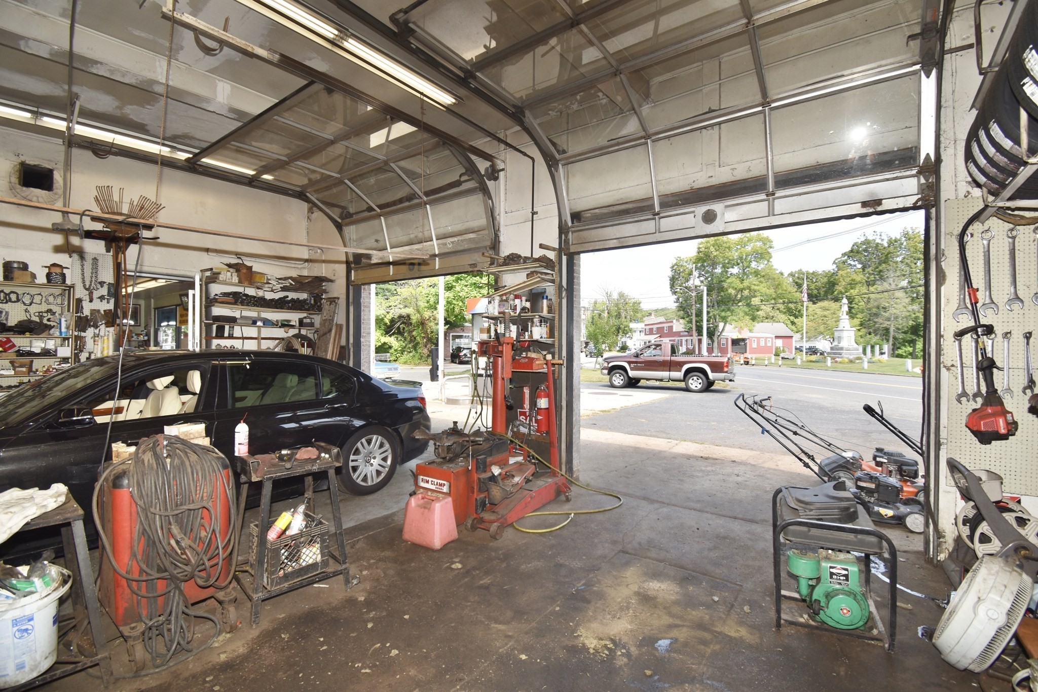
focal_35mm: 15
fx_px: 432
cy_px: 346
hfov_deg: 100.4
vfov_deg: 77.3
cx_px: 519
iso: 125
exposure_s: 1/200
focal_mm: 10
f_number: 5
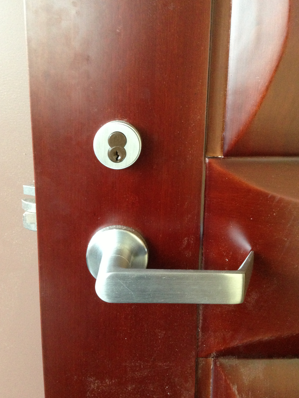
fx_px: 415
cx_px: 150
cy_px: 185
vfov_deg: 51.3
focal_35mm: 36
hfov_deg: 39.7
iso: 400
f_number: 2.4
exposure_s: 1/17
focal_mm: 4.13
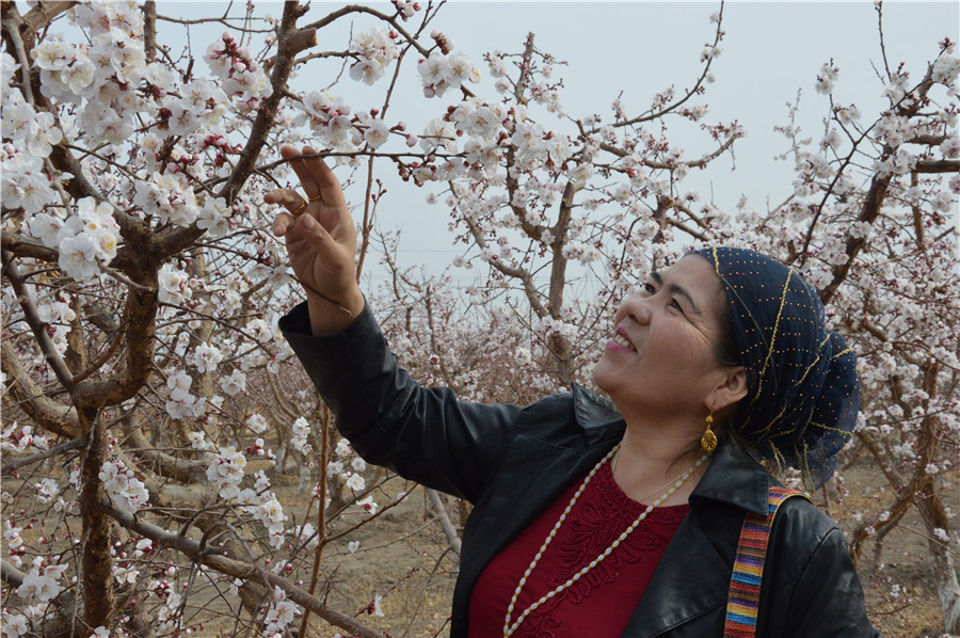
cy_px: 319
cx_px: 480
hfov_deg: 37.9
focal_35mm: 52
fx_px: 1398
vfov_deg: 25.7
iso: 800
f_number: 13
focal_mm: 35
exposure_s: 1/640
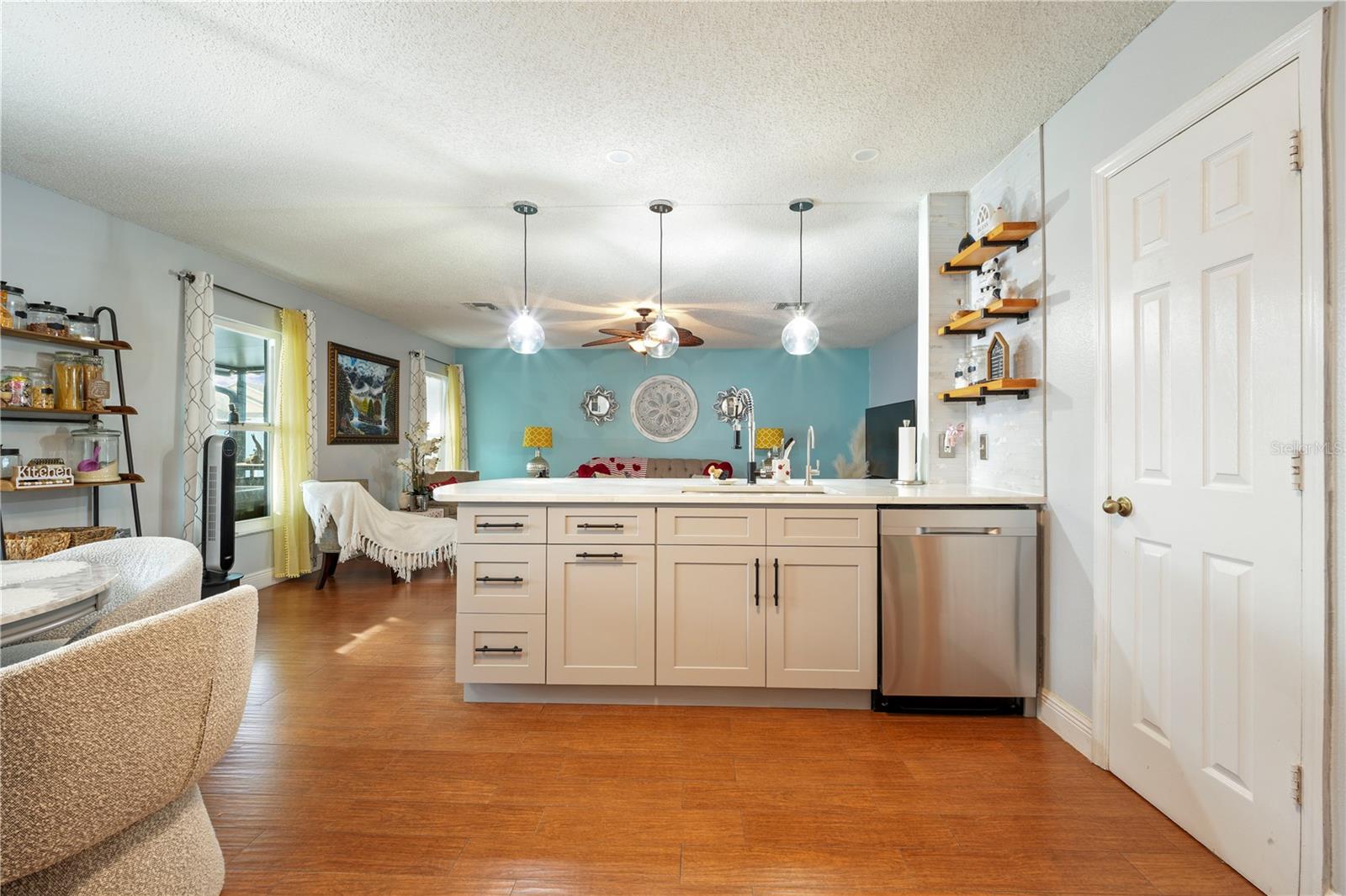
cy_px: 448
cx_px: 673
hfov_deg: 104.3
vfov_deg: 81.2
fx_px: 523
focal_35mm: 14
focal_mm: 14
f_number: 8
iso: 100
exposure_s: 3.2
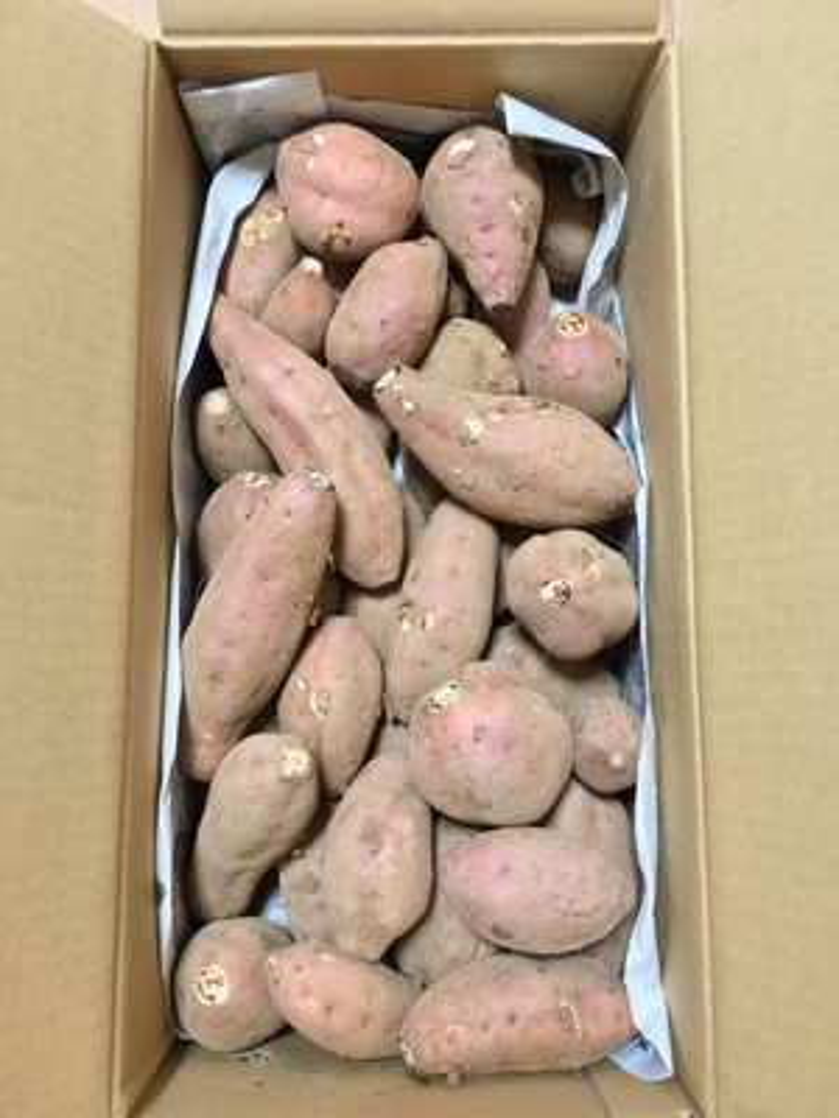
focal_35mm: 29
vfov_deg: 61.7
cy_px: 559
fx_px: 937
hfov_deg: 48.2
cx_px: 420
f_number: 2.2
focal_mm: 4.15
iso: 200
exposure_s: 1/24
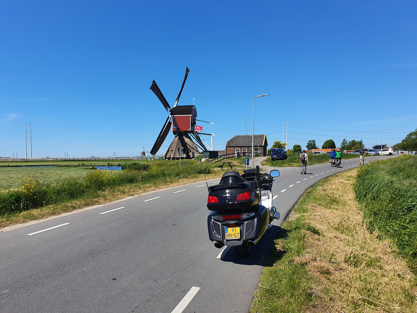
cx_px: 208
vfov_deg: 53.1
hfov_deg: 67.3
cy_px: 156
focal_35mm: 26
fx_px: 313
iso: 50
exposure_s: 1/1896
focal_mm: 4.3
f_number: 2.4
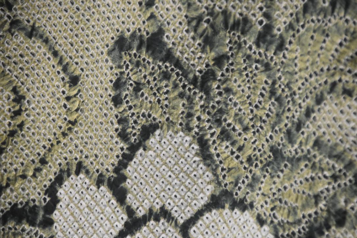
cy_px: 119
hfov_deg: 5.5
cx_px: 178
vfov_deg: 3.7
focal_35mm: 375
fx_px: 3719
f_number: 6.3
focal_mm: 250
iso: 3200
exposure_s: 1/125
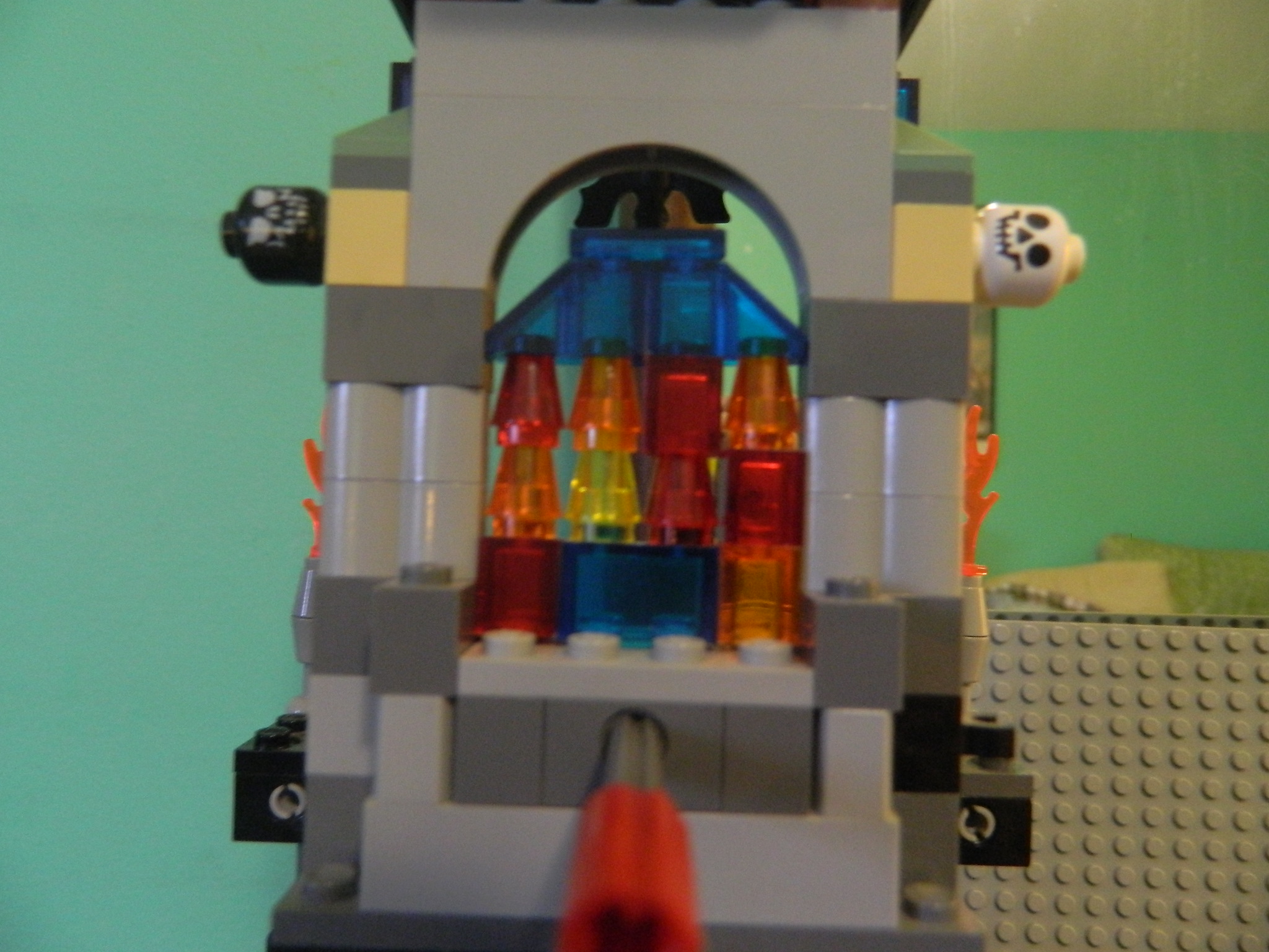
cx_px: 634
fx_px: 916
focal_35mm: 25
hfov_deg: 69.4
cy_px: 476
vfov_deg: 54.9
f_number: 3.1
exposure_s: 1/20
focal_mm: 4.5
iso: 400
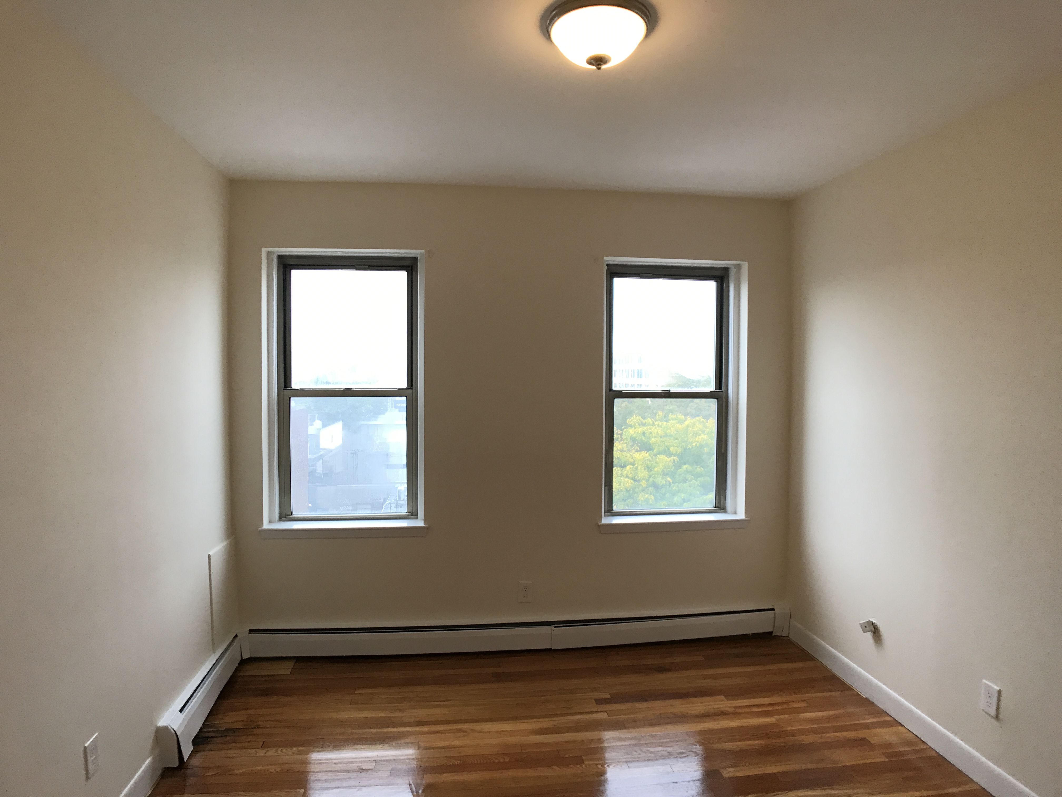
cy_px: 398
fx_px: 859
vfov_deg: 49.7
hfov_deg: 63.4
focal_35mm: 28
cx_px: 531
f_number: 1.8
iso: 25
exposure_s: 1/40
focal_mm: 3.99
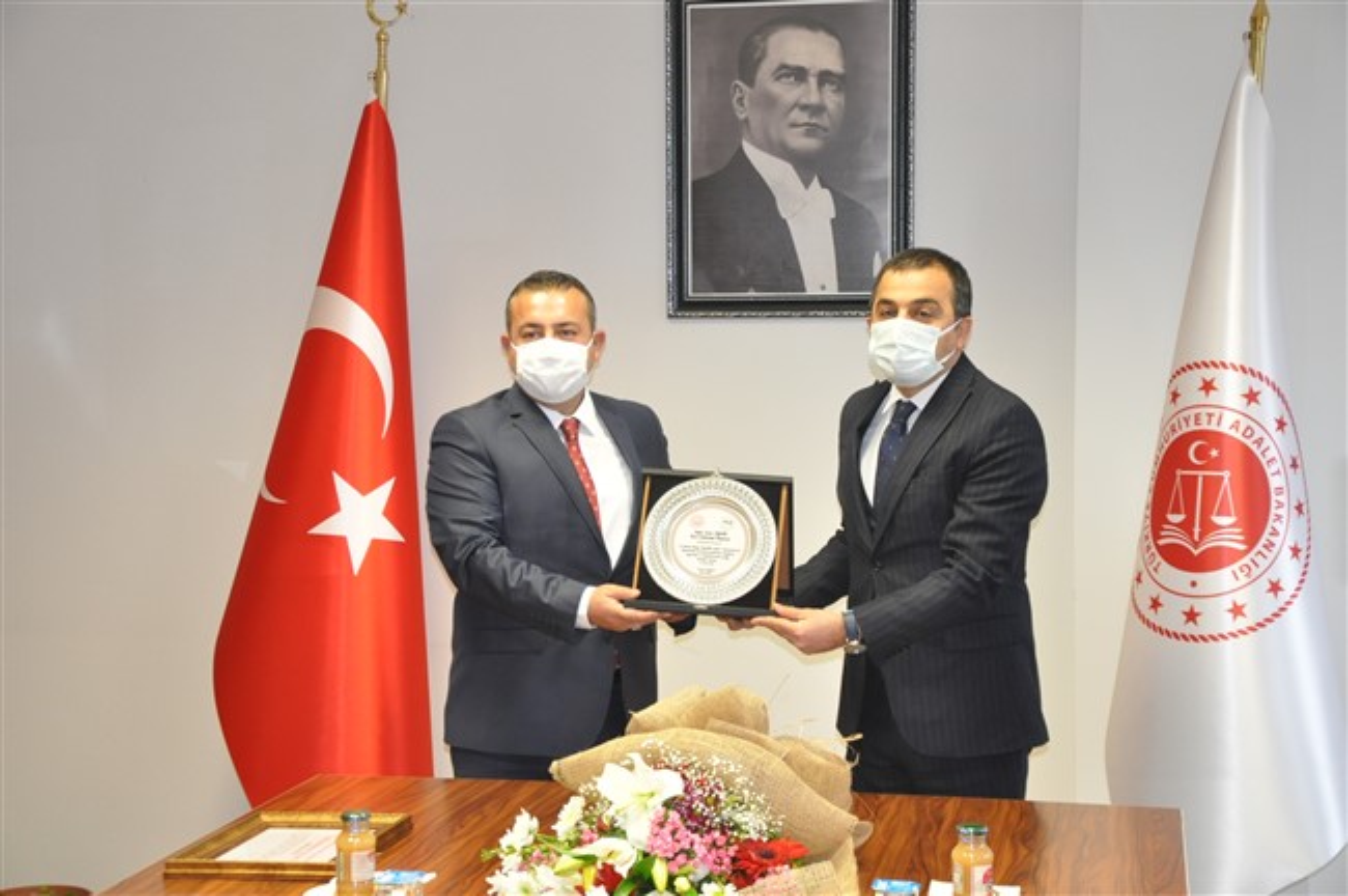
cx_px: 674
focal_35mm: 63
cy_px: 448
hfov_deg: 31.9
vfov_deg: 21.5
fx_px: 2357
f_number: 4.8
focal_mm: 42
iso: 1600
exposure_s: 1/60
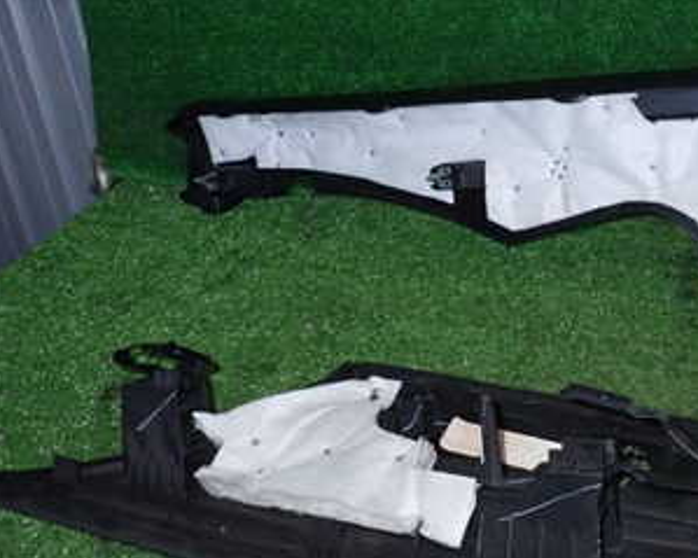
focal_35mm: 49
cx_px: 532
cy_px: 205
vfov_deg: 30.7
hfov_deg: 37.0
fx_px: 1012
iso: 800
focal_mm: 4.5
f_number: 8
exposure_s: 1/100
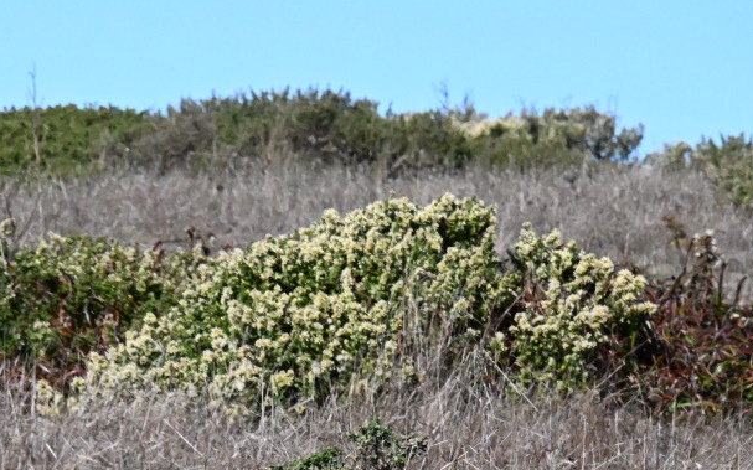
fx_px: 11161
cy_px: 627
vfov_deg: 2.4
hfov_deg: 3.9
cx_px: -72
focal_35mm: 544
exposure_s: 1/10000
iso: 8000
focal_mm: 200
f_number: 13
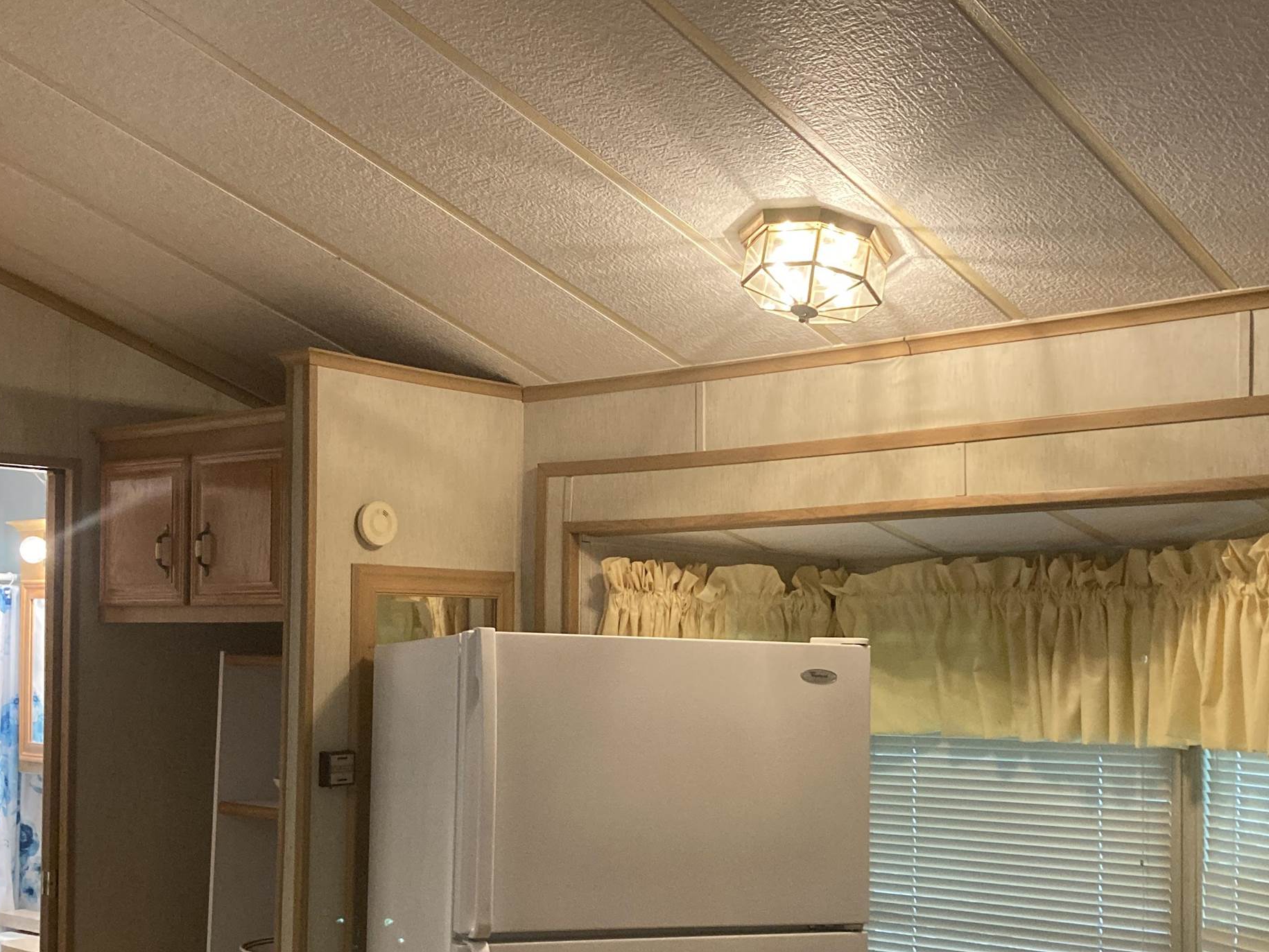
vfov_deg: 30.7
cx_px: 614
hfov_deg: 40.4
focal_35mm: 47
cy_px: 631
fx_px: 1723
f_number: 1.8
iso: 320
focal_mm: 3.99
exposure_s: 1/60
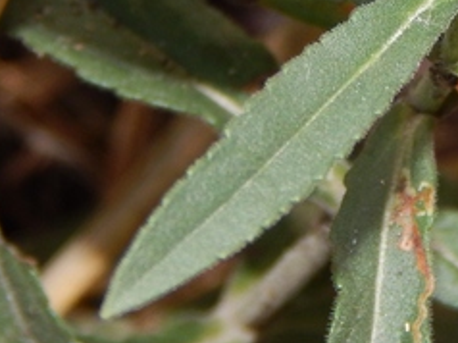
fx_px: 4666
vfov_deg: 4.2
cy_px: 15
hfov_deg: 5.6
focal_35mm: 353
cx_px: 437
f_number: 9
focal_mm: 18.7
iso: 160
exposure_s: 1/30
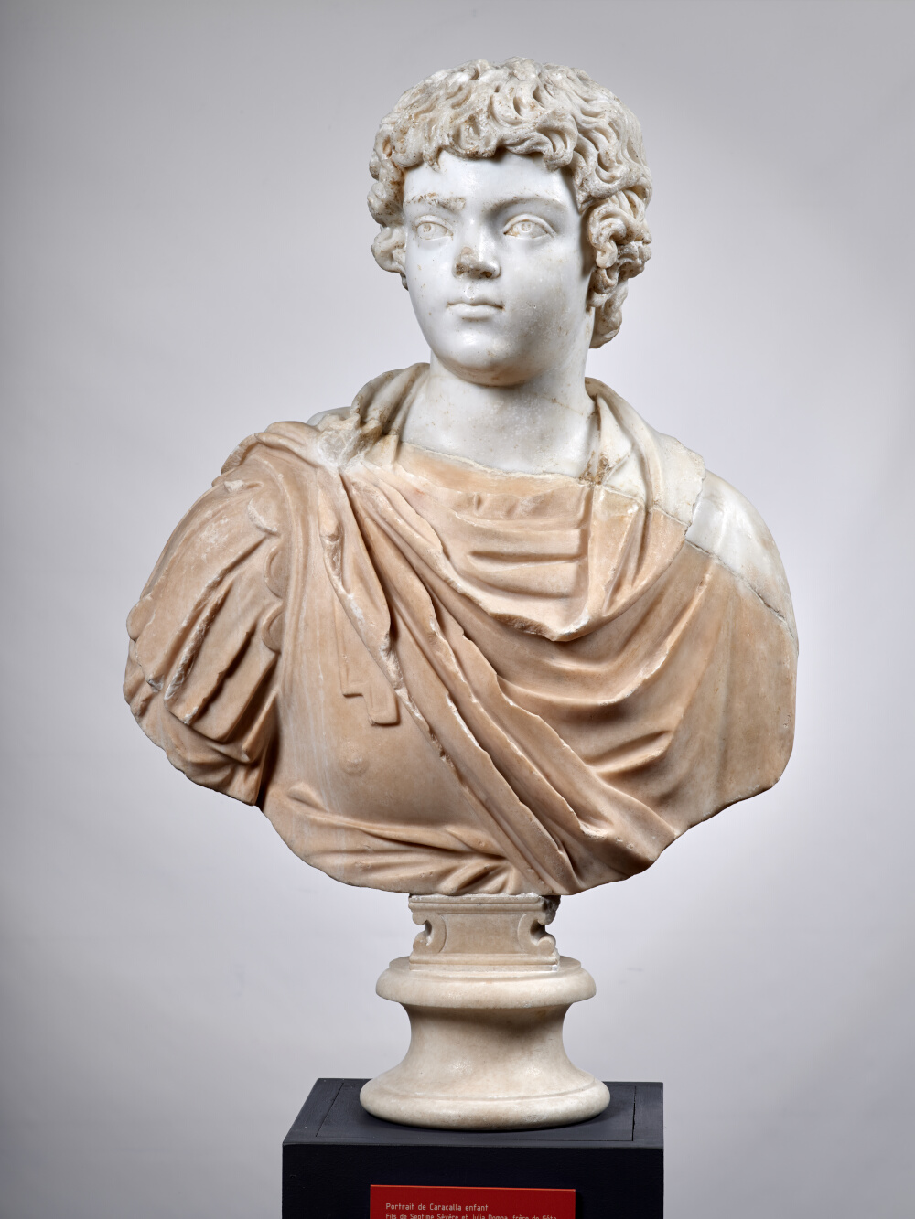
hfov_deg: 23.3
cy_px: 610
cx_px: 458
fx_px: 2220
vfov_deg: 30.7
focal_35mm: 63
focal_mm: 80
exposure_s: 1/125
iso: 100
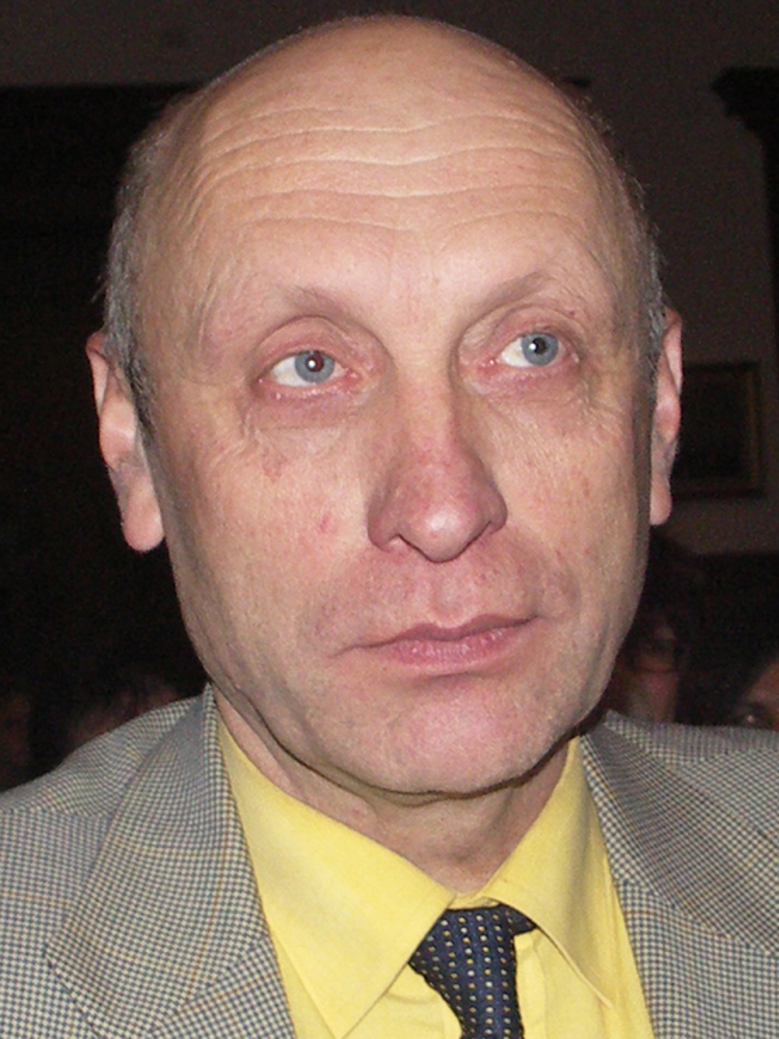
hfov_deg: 49.7
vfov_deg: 63.4
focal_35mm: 28
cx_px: 390
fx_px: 840
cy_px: 520
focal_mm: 7.2
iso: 200
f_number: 2.8
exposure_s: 1/50
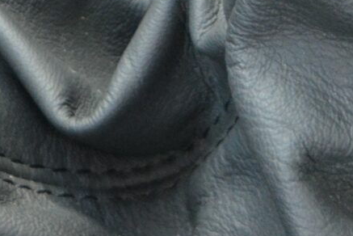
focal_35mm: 483
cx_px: 851
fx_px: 4738
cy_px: 361
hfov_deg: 4.2
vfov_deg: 2.8
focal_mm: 55
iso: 1800
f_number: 5.6
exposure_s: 1/30
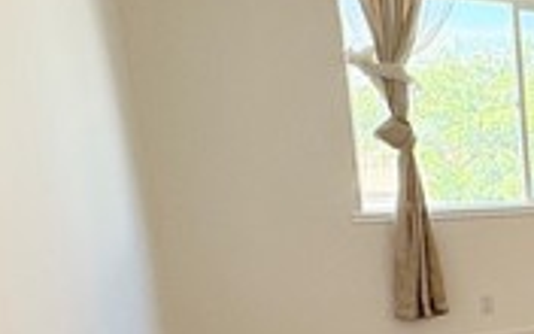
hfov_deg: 26.4
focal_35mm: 54
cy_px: 298
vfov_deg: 23.4
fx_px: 786
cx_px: 813
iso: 100
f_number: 2.2
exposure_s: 1/131
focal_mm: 2.22
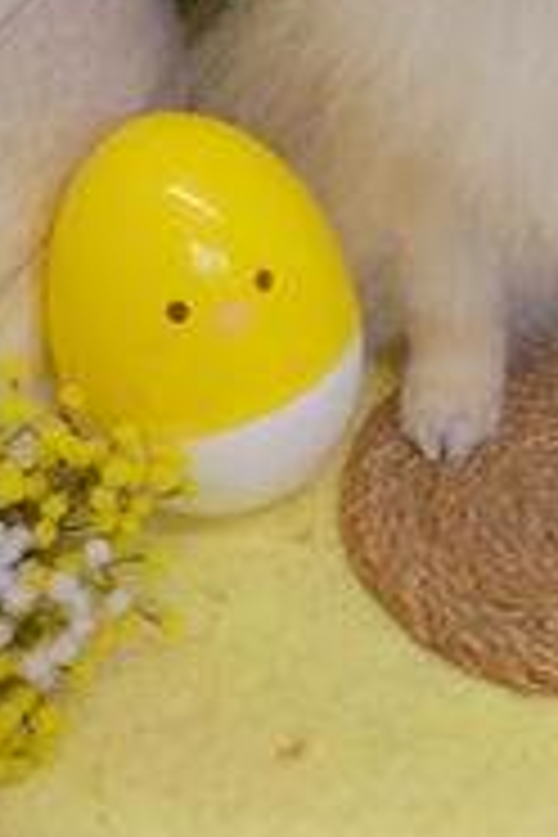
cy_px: -22
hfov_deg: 19.2
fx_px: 1558
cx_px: 657
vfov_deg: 28.1
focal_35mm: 67
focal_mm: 4.1
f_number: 3.3
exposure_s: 1/40
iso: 125
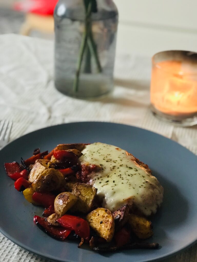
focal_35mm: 57
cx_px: 98
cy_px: 131
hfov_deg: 25.7
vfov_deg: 33.8
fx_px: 433
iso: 320
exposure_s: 1/50
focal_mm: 6.6
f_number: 2.8
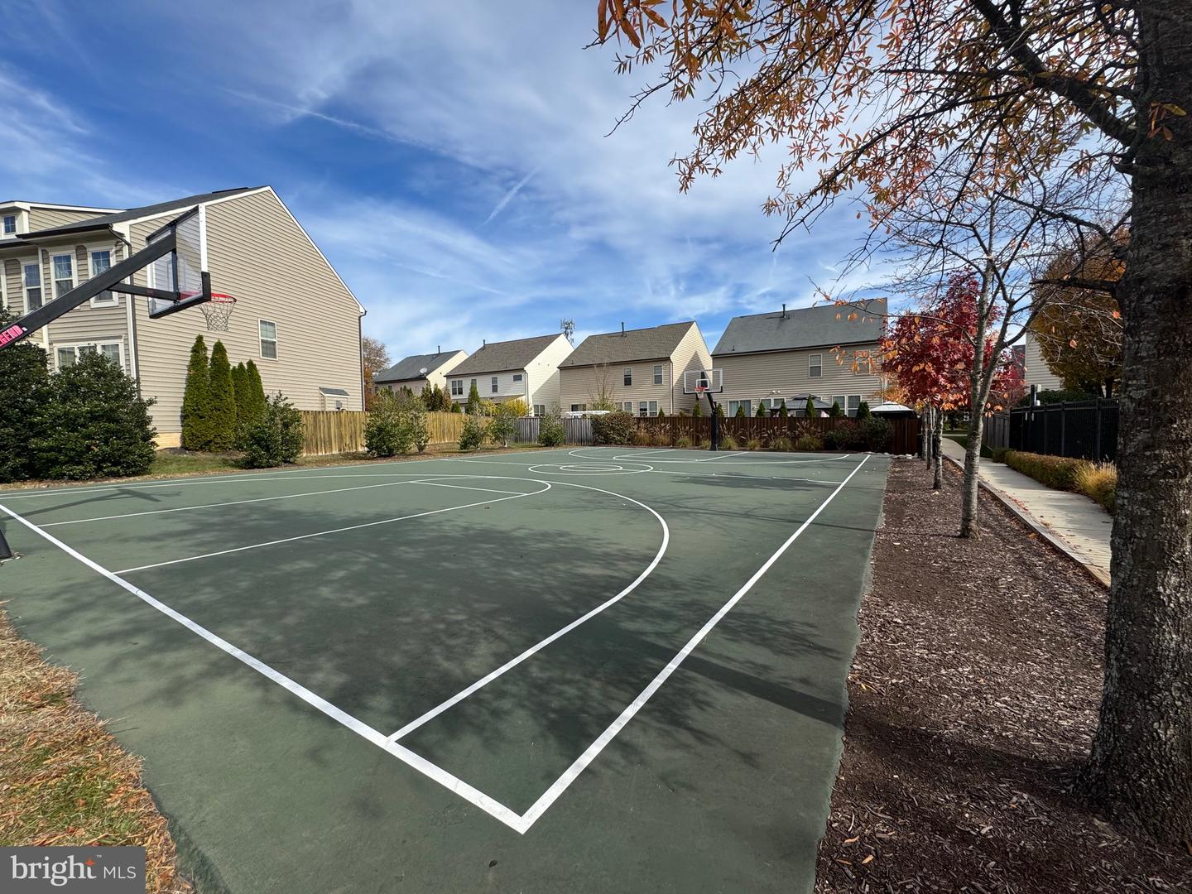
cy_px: 447
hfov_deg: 102.1
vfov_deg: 85.7
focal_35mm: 14
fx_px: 482
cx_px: 596
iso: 40
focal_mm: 2.22
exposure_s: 1/1477
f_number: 2.2
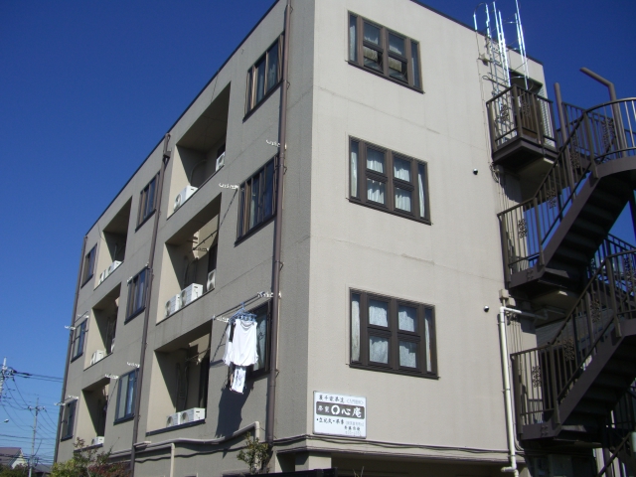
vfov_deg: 37.7
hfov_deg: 49.0
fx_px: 698
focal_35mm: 38
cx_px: 318
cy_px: 238
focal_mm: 7.9
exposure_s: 1/500
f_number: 5.6
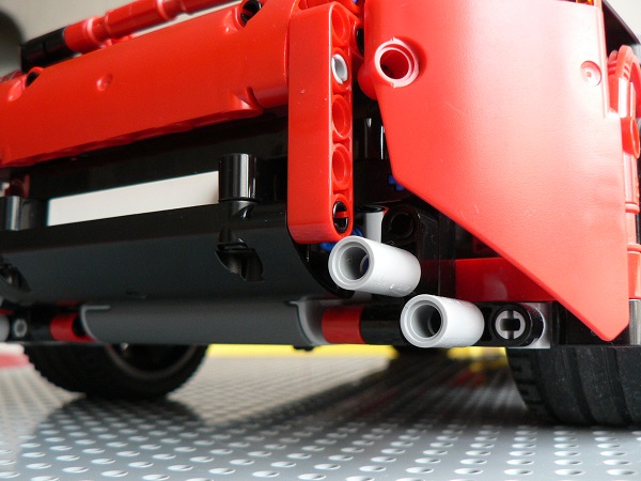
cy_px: 240
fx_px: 667
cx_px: 320
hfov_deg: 51.4
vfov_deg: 39.7
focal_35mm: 36
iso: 200
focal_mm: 6
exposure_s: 1/30
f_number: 2.8
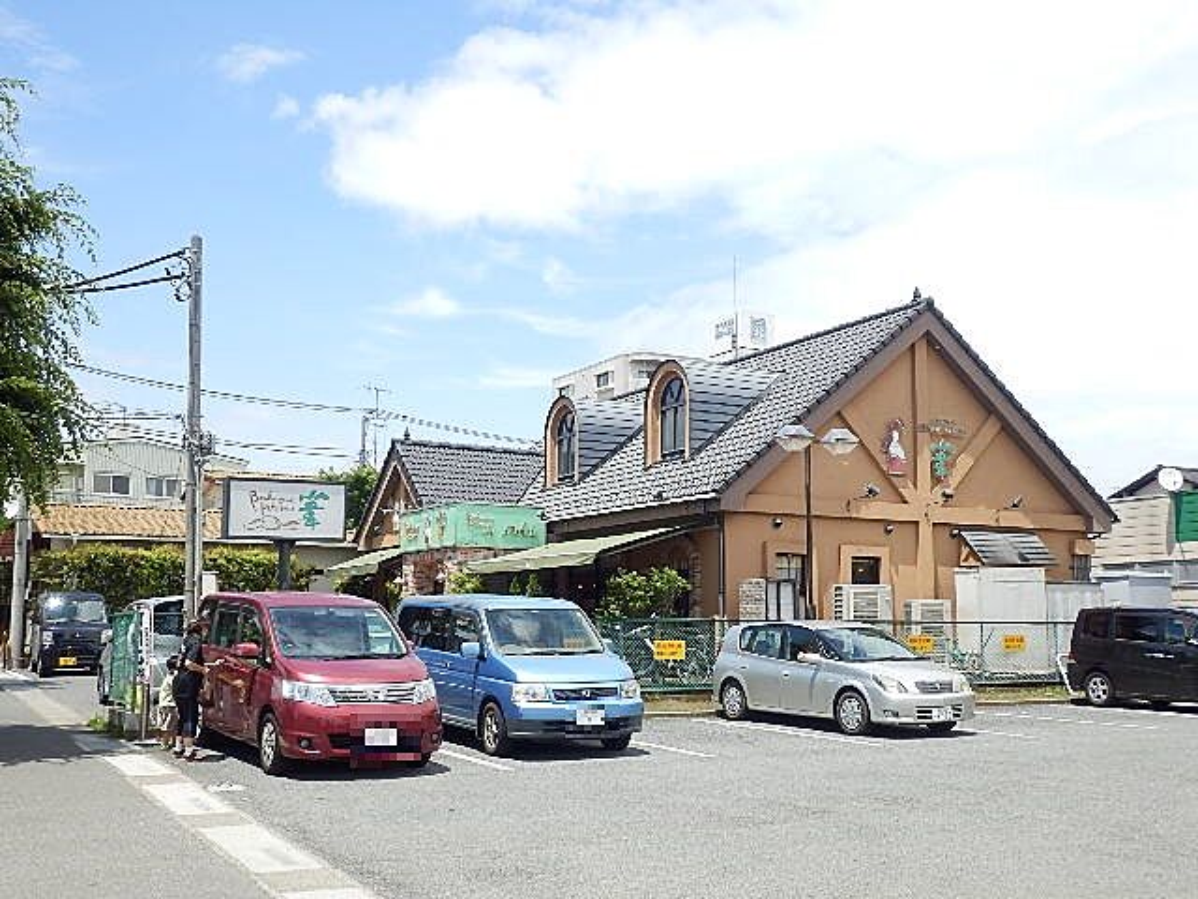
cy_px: 450
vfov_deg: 32.9
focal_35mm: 44
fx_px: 1523
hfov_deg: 42.9
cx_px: 599
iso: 80
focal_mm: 7.9
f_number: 4.2
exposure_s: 1/500
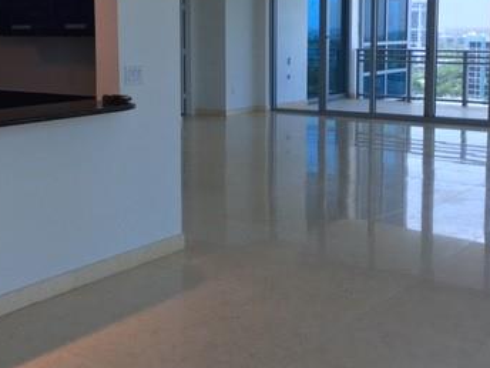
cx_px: 207
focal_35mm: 54
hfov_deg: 35.5
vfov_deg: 26.8
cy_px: 117
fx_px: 764
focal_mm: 4.15
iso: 25
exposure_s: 1/161
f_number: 2.2
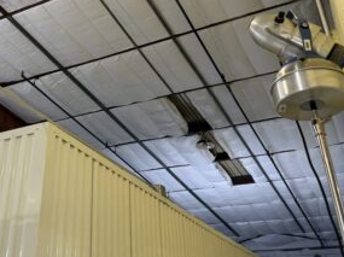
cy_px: 71
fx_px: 427
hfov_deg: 42.3
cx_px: 78
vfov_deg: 33.0
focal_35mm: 43
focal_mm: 6.76
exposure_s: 1/60
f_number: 1.78
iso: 320
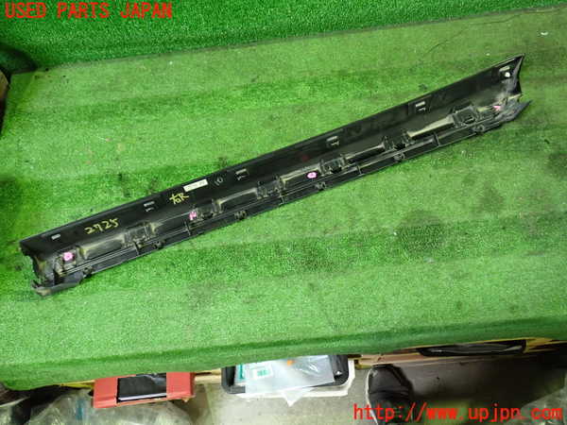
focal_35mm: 30
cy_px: 212
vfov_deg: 46.8
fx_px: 491
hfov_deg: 60.0
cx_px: 284
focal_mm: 5.4
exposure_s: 1/30
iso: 640
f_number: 2.3
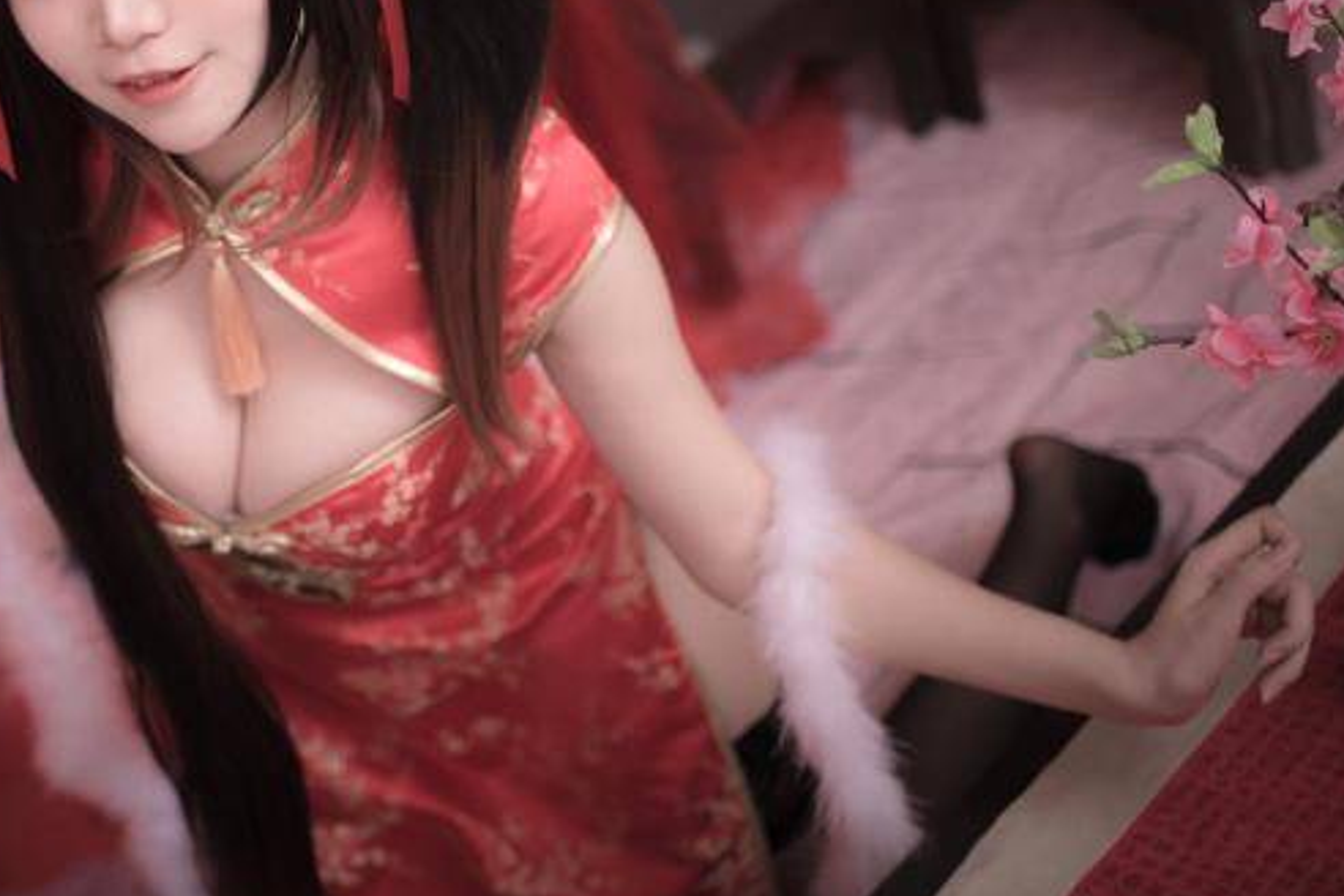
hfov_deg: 30.9
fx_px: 2389
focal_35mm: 64
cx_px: 355
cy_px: 172
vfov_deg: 21.0
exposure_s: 1/160
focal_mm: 35
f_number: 2
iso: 125
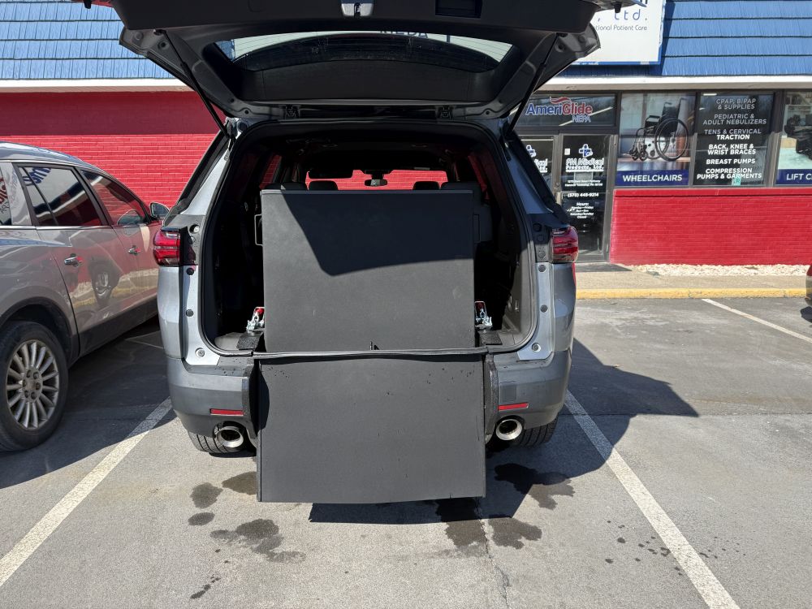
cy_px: 304
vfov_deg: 56.8
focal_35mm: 24
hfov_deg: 71.6
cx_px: 406
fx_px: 563
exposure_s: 1/2000
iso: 80
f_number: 1.78
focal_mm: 6.76
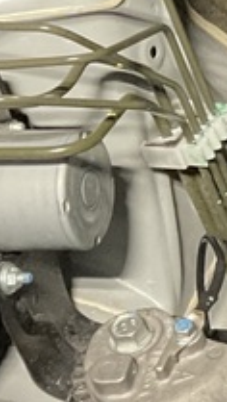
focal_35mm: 145
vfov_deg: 14.8
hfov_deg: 6.7
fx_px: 1547
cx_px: 883
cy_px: 150
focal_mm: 3
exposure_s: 1/60
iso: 250
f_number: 1.8
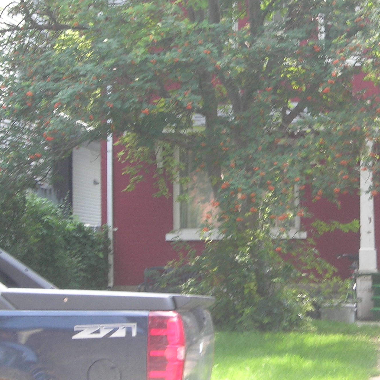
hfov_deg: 12.2
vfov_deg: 12.3
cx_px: 346
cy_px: 127
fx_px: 1764
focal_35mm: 142
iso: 64
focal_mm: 17
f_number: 6.8
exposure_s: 1/27.7
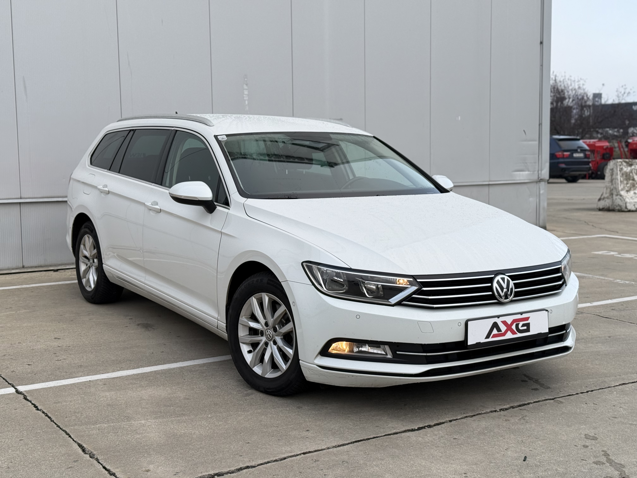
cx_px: 318
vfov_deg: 30.3
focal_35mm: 48
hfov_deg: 39.7
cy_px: 239
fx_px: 883
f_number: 1.78
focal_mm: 6.76
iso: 80
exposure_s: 1/706
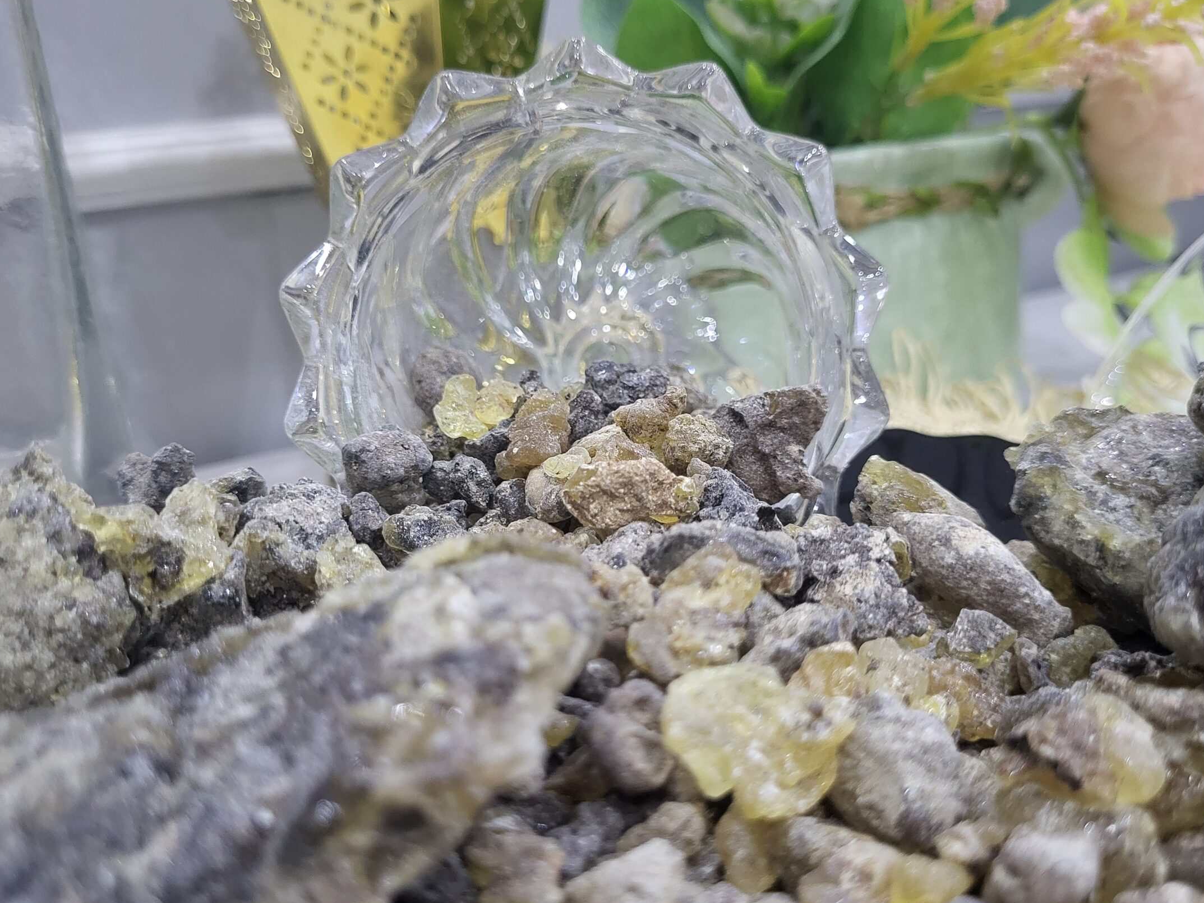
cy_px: 462
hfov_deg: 58.4
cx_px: 601
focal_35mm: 31
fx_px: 1078
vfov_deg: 45.4
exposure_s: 1/50
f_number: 1.8
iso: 640
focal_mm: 5.4
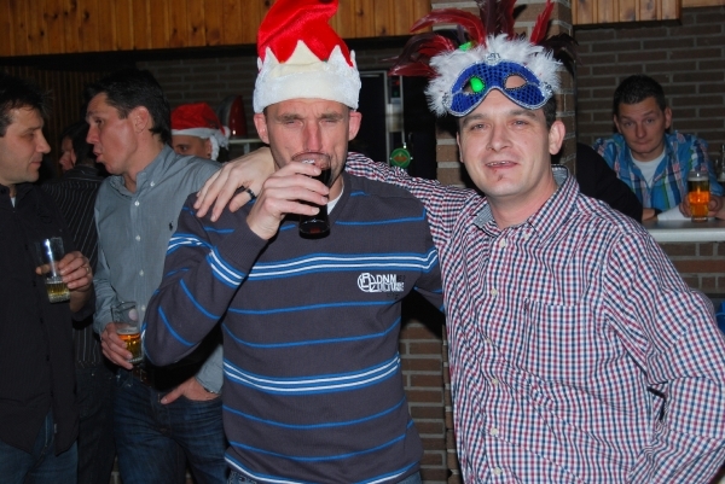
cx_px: 362
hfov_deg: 29.8
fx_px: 1360
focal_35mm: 68
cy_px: 242
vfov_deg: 20.2
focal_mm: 45
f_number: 5.3
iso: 200
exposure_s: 1/60
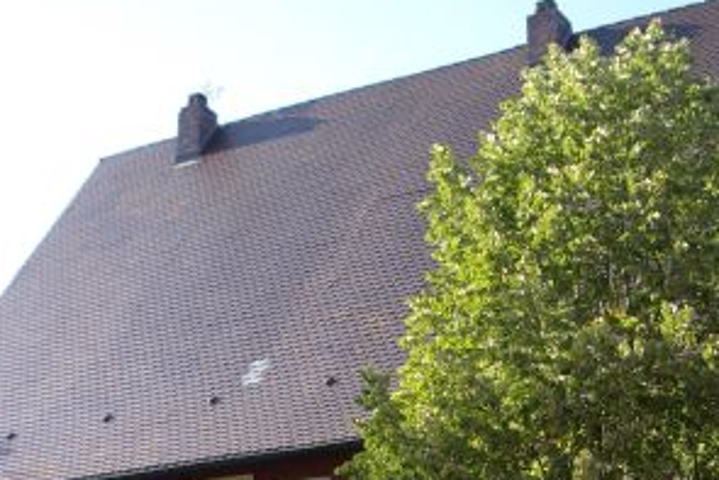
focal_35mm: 74
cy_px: 582
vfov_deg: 17.5
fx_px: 1479
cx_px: 395
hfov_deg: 27.3
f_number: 2.6
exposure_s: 1/250
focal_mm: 5.8
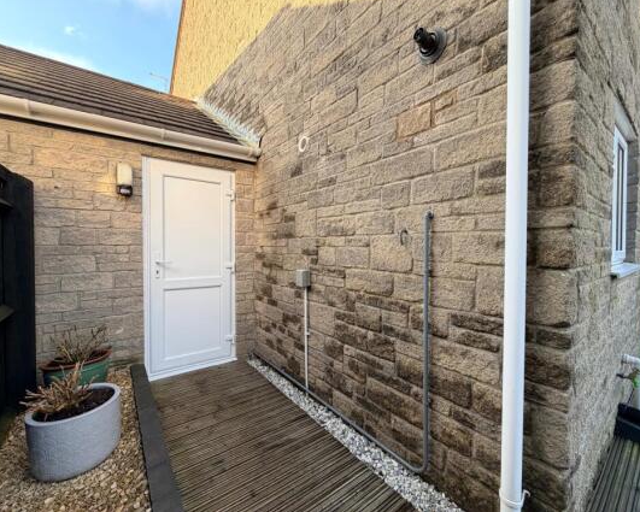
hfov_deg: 96.8
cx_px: 328
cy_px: 251
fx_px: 284
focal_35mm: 15
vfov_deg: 84.0
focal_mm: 2.22
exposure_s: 1/121
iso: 80
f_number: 2.2
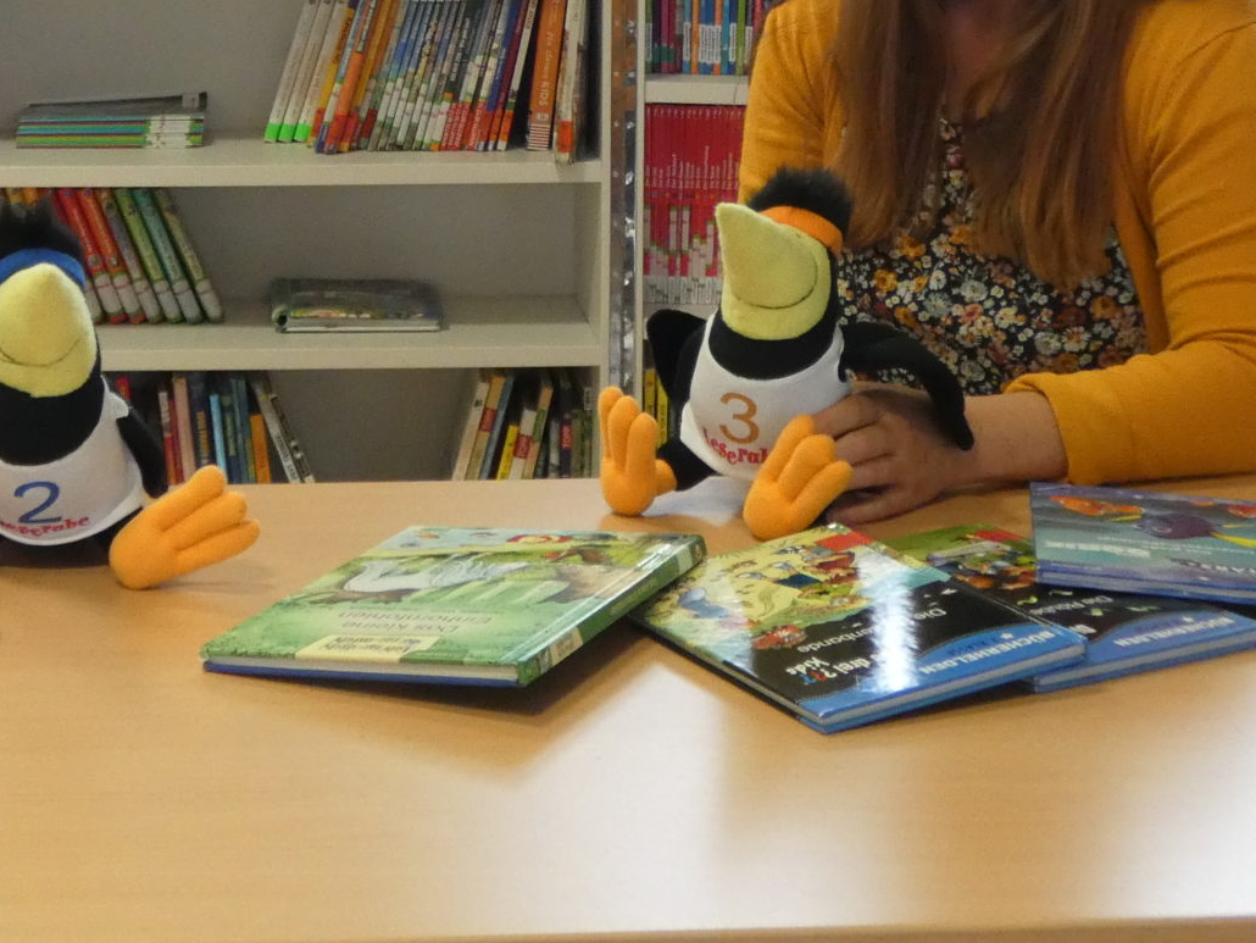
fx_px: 2976
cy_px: 40
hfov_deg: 23.7
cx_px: 369
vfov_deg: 17.6
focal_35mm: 82
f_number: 3.4
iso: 400
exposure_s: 1/80
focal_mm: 6
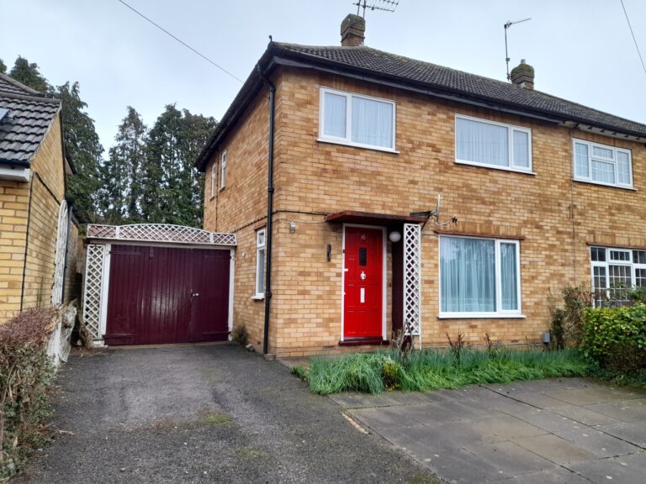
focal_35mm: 25
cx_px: 323
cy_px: 242
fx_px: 467
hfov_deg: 69.4
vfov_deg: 54.9
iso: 20
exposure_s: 1/60
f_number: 2
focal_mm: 4.6
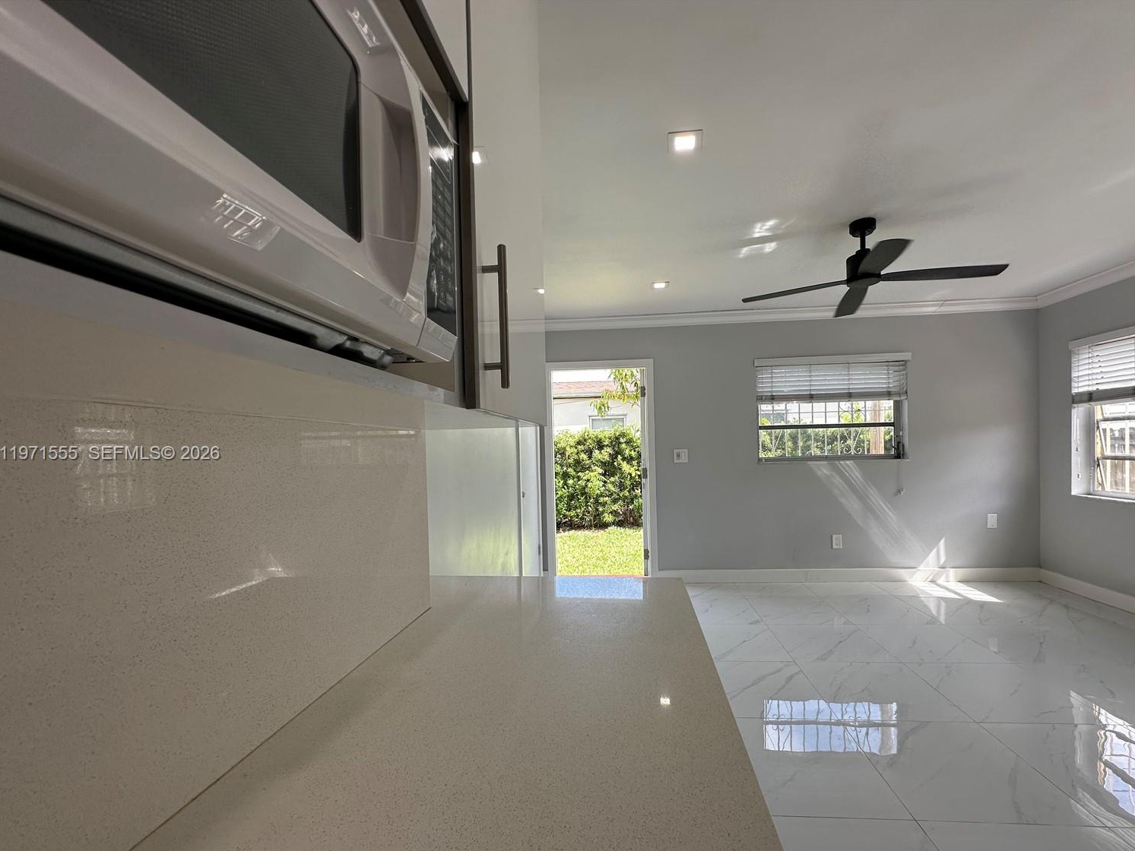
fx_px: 492
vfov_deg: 81.6
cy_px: 454
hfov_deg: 98.1
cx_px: 591
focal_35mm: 15
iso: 40
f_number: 2.2
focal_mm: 2.22
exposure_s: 1/190
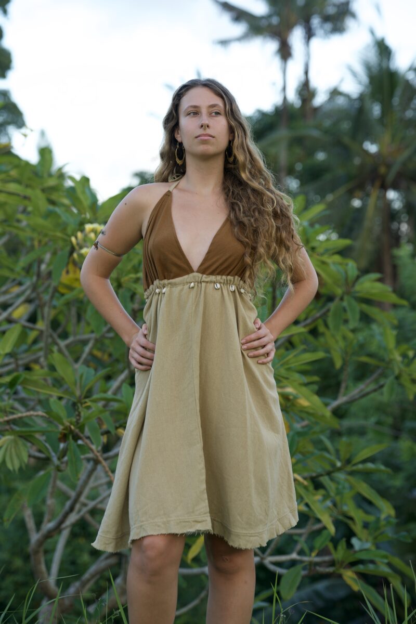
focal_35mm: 87
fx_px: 1508
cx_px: 208
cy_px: 312
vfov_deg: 23.4
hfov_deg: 15.7
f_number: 4
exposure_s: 1/160
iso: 160
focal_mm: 87
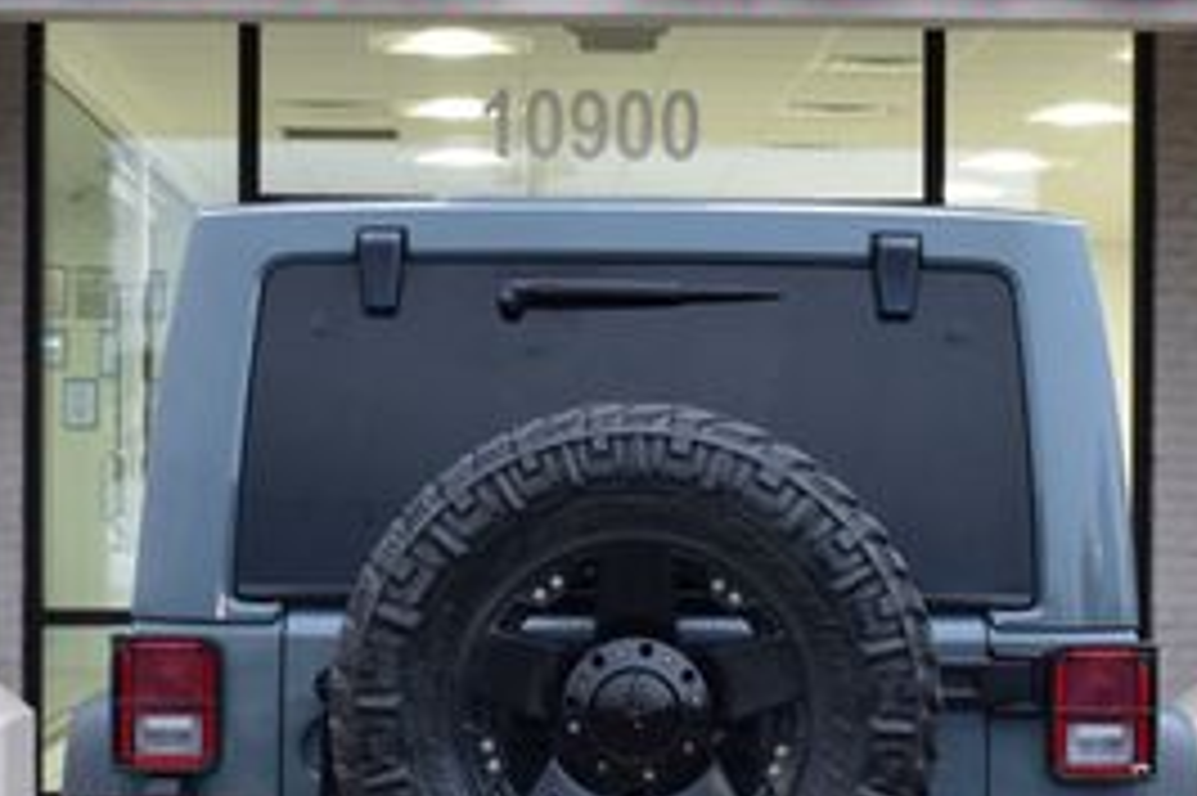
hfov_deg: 20.2
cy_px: 544
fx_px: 3356
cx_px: 634
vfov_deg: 13.5
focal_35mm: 101
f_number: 6.3
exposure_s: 1/20
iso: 400
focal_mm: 28
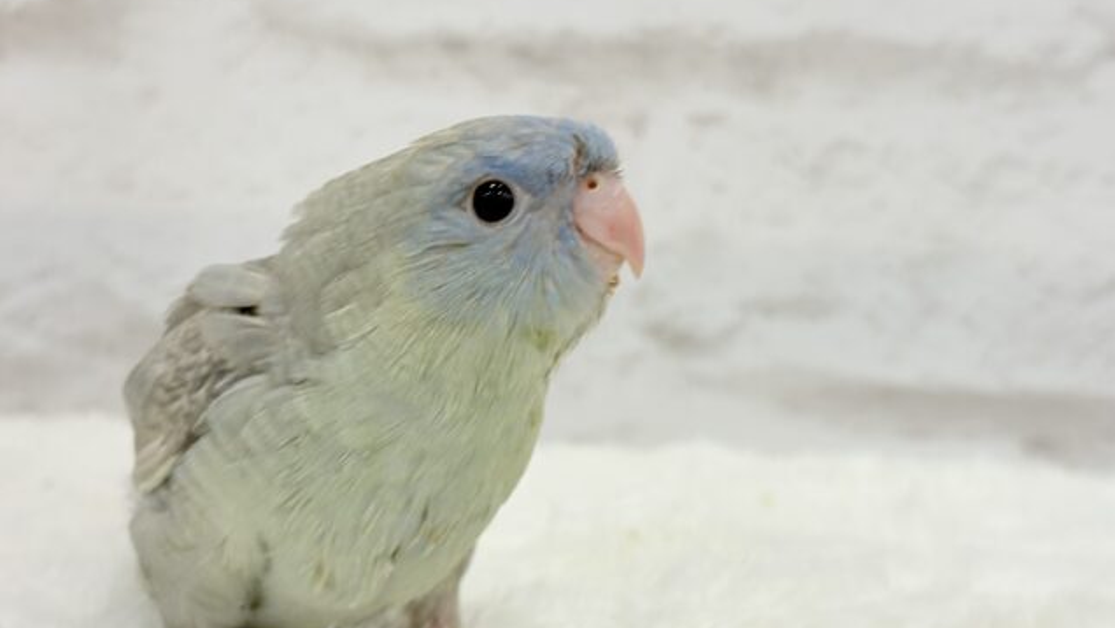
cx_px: 559
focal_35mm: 57
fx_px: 1686
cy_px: 339
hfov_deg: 36.6
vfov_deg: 21.1
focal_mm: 5.96
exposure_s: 1/100
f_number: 1.6
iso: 64
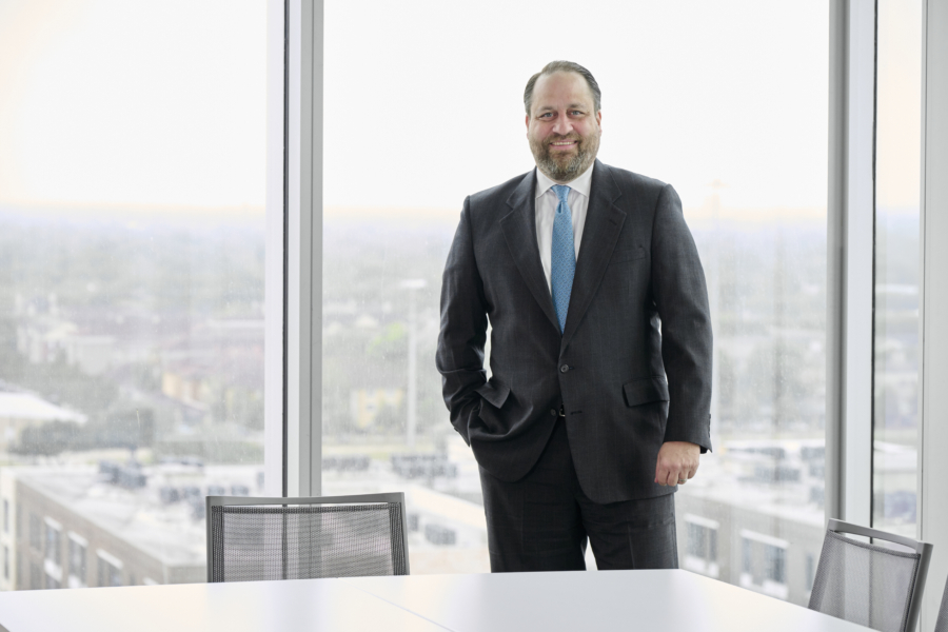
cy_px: 316
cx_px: 474
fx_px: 2896
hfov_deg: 18.6
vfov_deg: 12.5
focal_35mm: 110
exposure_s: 1/125
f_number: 5.6
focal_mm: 110
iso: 1250
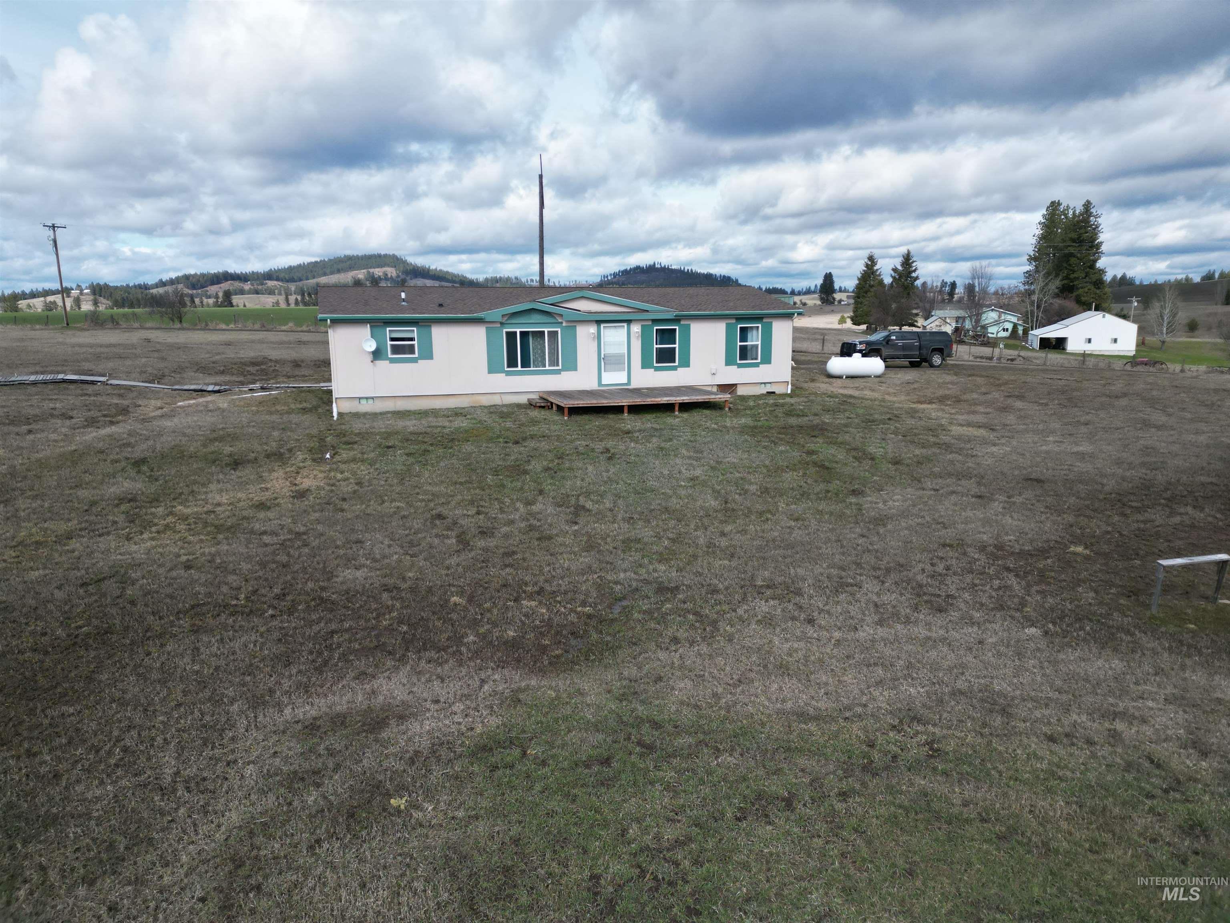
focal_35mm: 24
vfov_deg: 56.8
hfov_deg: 71.6
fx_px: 853
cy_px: 462
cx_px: 615
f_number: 1.7
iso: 200
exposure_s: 1/3200
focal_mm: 6.72
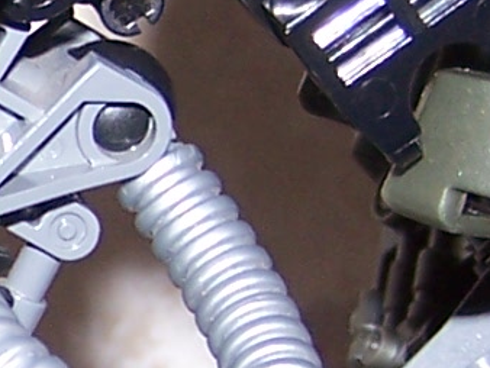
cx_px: -339
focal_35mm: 259
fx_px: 3669
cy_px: 301
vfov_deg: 5.7
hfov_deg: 7.5
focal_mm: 6.3
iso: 80
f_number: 2.8
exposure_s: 1/60
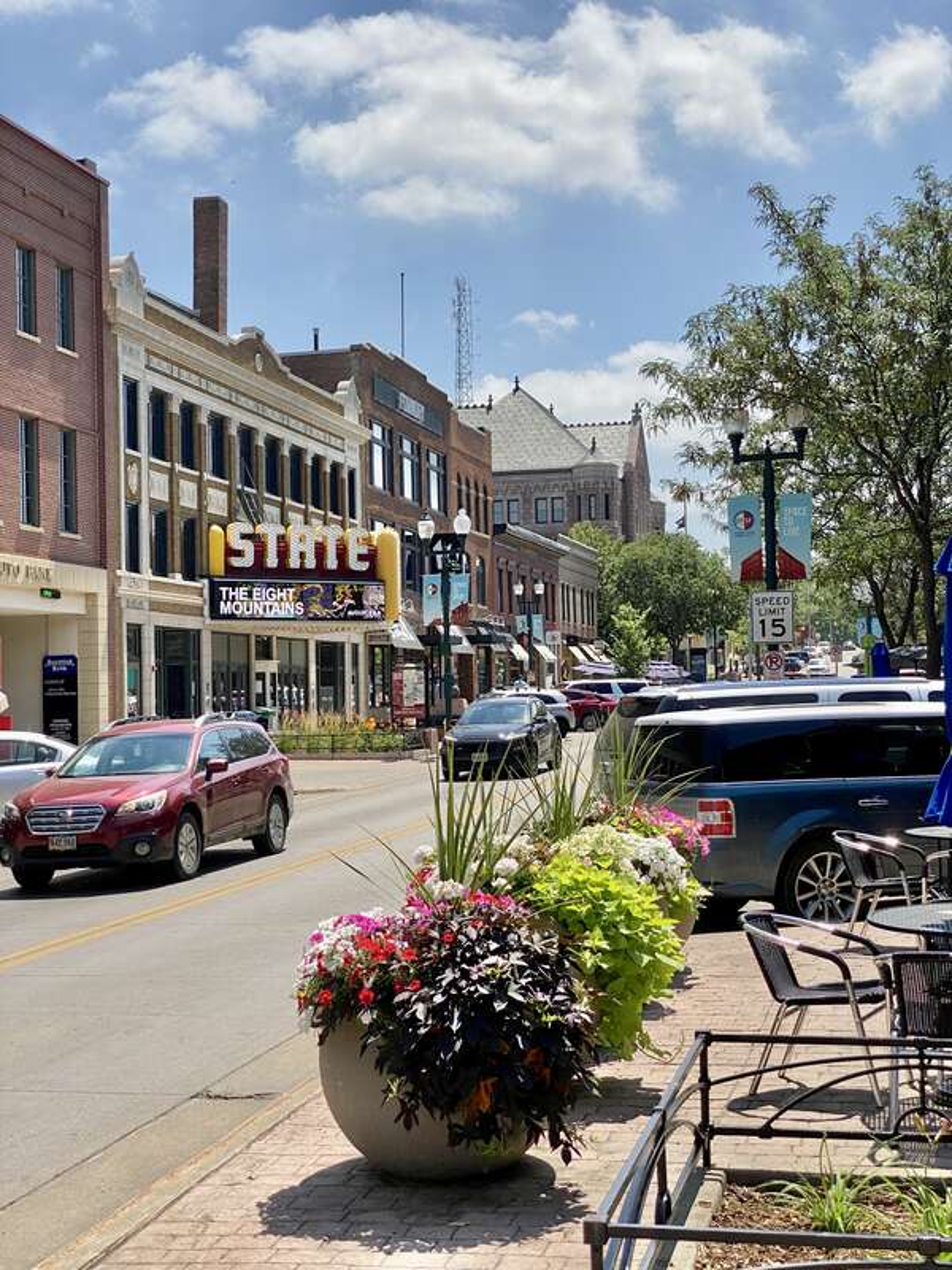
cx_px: 476
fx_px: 1907
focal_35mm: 52
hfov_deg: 28.0
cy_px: 635
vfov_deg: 36.8
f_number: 2
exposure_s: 1/2083
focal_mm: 6
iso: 20
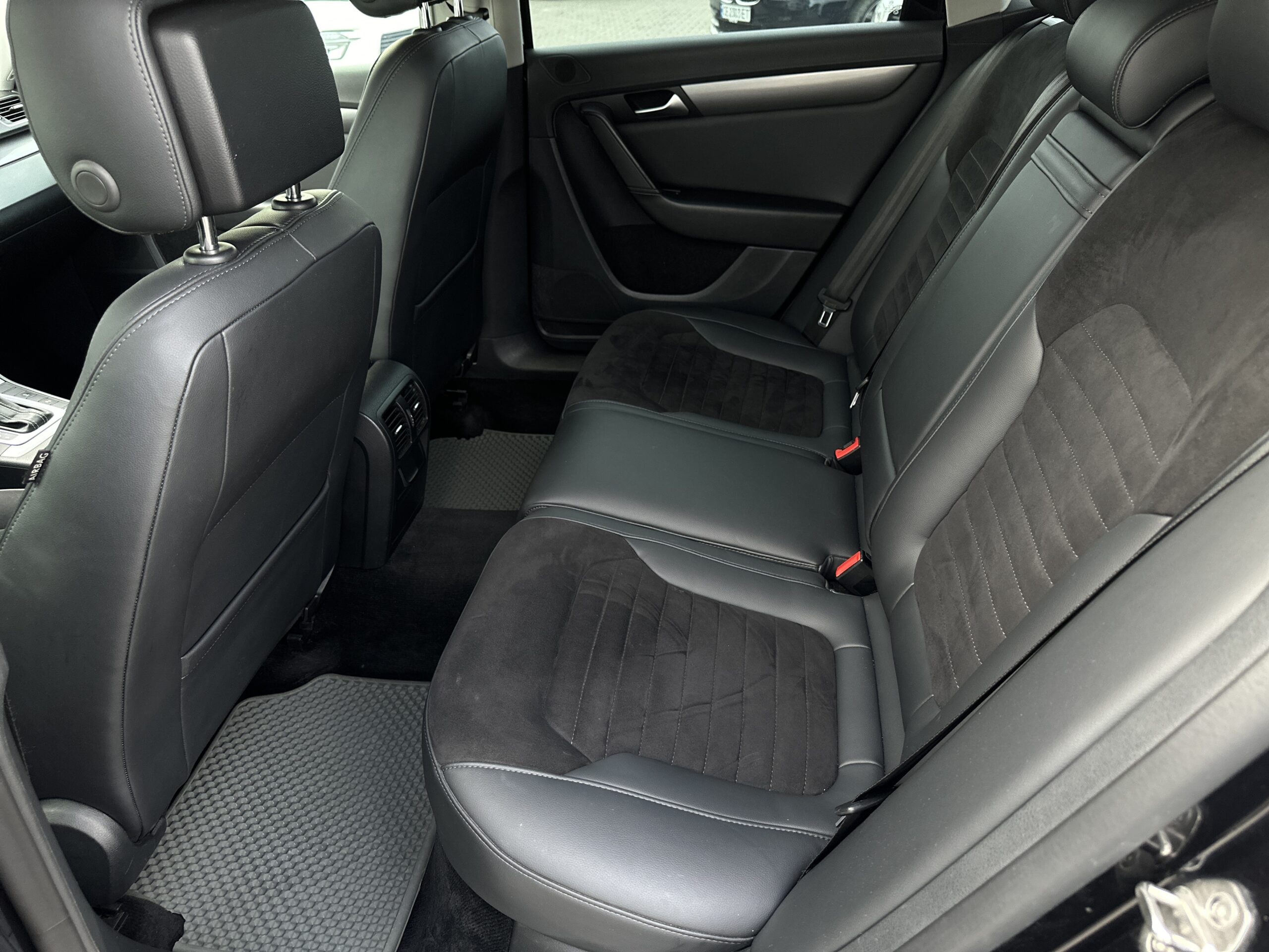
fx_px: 880
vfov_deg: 56.8
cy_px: 476
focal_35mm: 24
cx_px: 634
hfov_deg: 71.6
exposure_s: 1/102
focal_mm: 6.86
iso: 250
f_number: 1.78
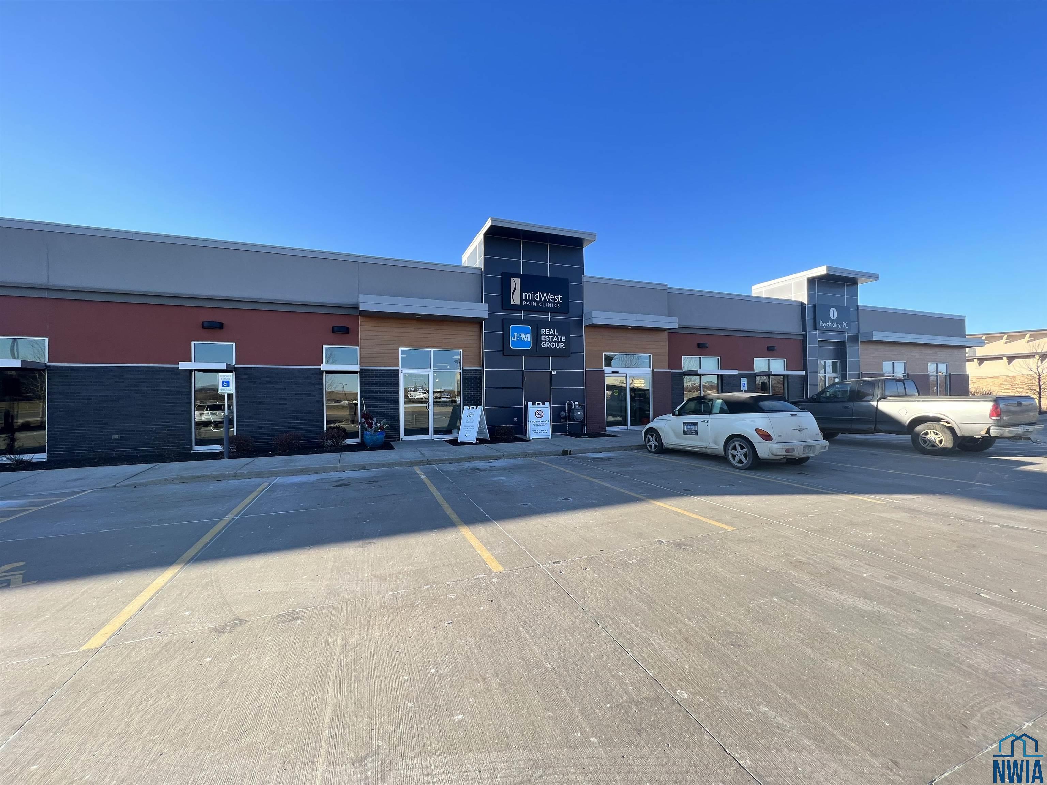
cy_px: 392
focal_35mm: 13
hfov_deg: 106.2
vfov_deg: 89.9
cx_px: 524
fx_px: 393
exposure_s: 1/444
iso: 32
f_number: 1.8
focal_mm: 1.57
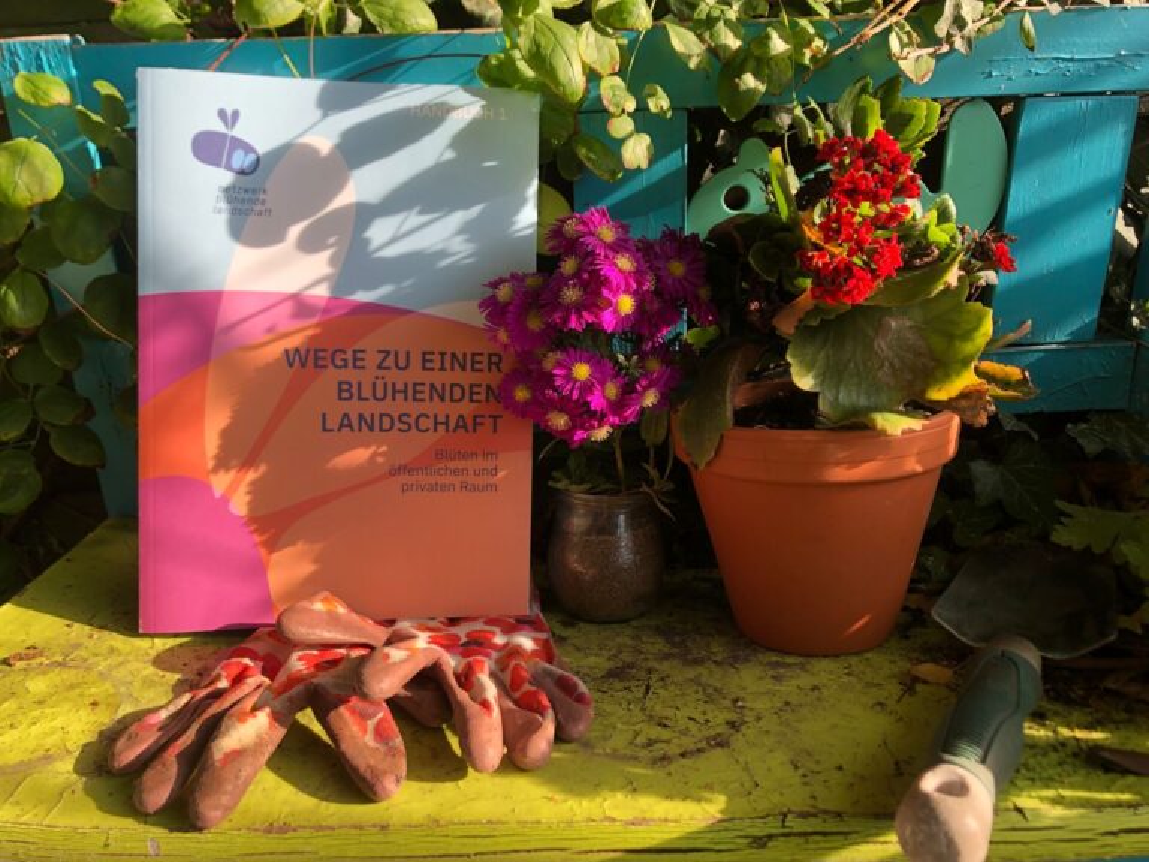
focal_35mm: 28
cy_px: 431
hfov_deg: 63.4
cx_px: 574
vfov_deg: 49.7
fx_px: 929
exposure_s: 1/320
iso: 20
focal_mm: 3.99
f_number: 1.8
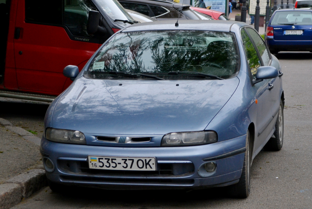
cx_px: 156
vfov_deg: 20.2
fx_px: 586
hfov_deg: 29.8
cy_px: 104
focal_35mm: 68
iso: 400
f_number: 5.3
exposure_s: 1/800
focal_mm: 45
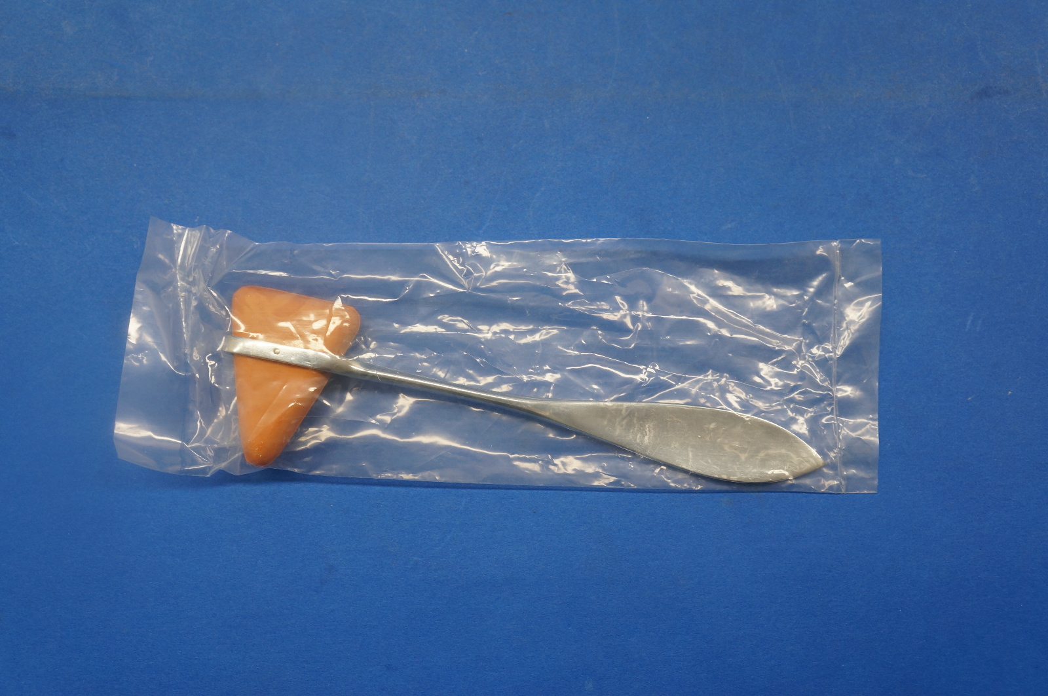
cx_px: 524
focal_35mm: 39
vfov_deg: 34.1
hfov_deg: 49.6
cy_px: 348
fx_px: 1134
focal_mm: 26
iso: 400
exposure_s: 1/100
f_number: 5
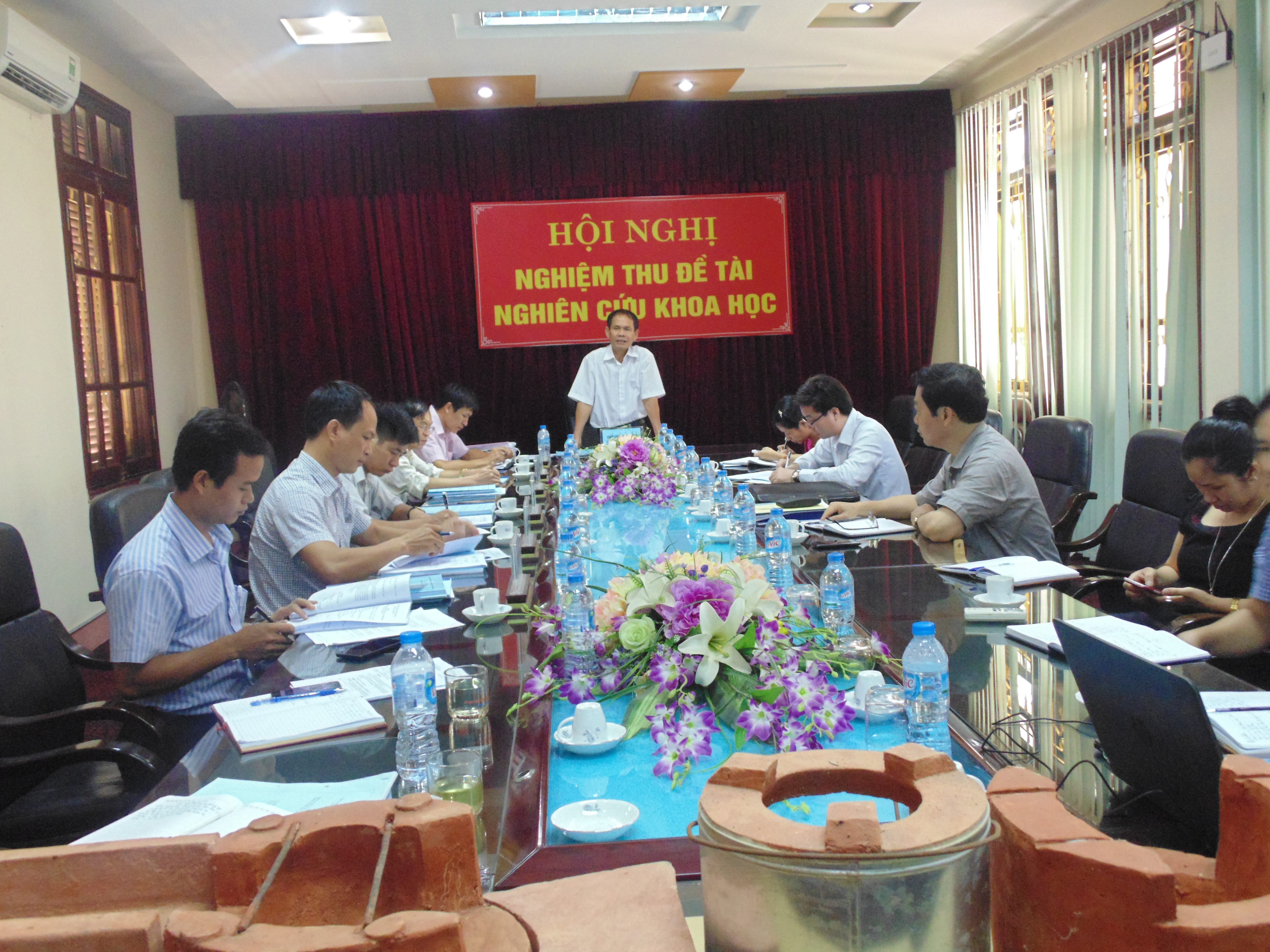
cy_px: 476
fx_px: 1247
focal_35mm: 34
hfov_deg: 54.0
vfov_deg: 41.8
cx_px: 635
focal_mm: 6.2
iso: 400
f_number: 3.4
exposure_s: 1/20
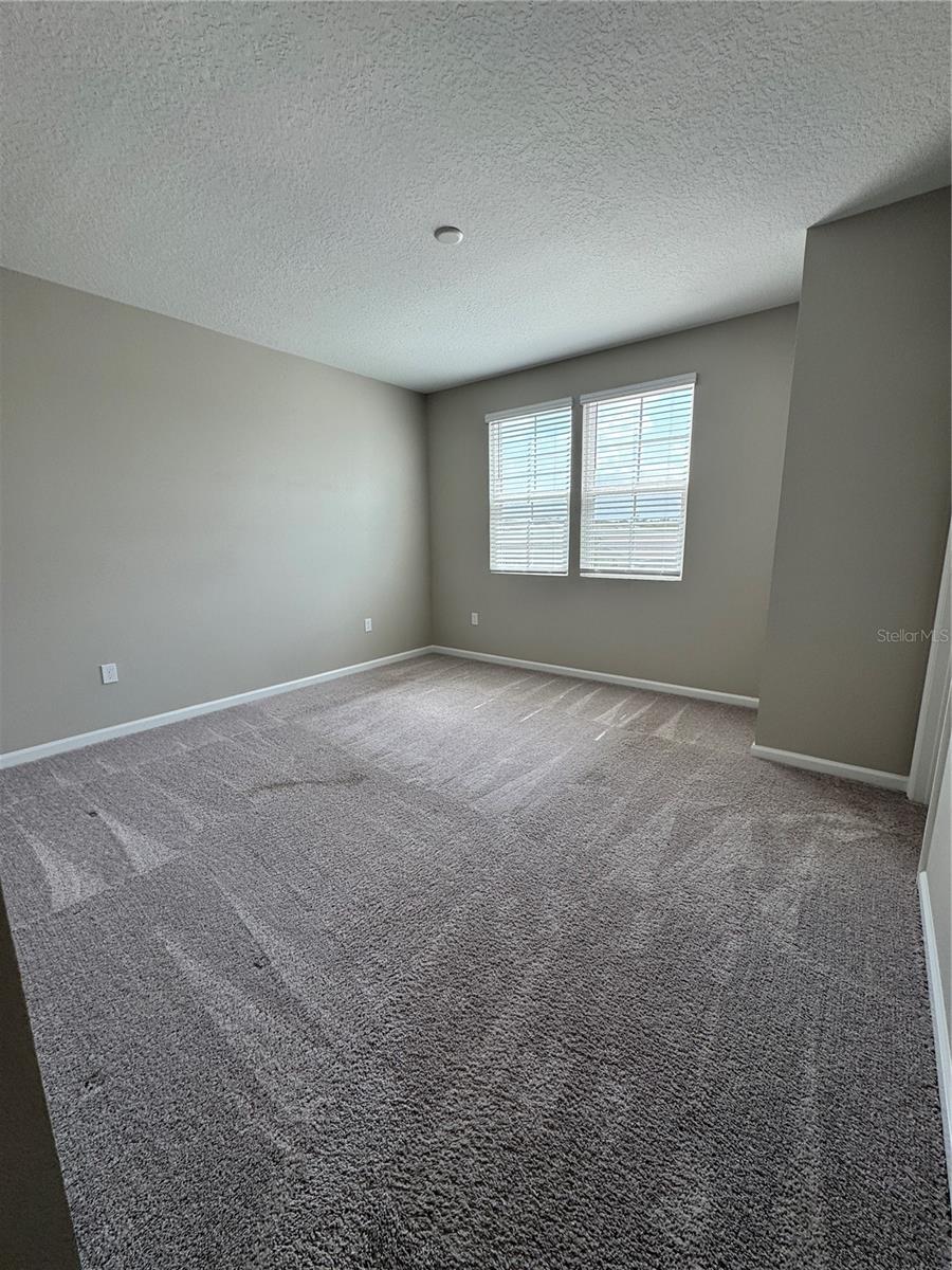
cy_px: 635
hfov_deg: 85.7
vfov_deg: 102.1
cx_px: 476
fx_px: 513
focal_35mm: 14
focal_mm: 2.22
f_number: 2.2
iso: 40
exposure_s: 1/186
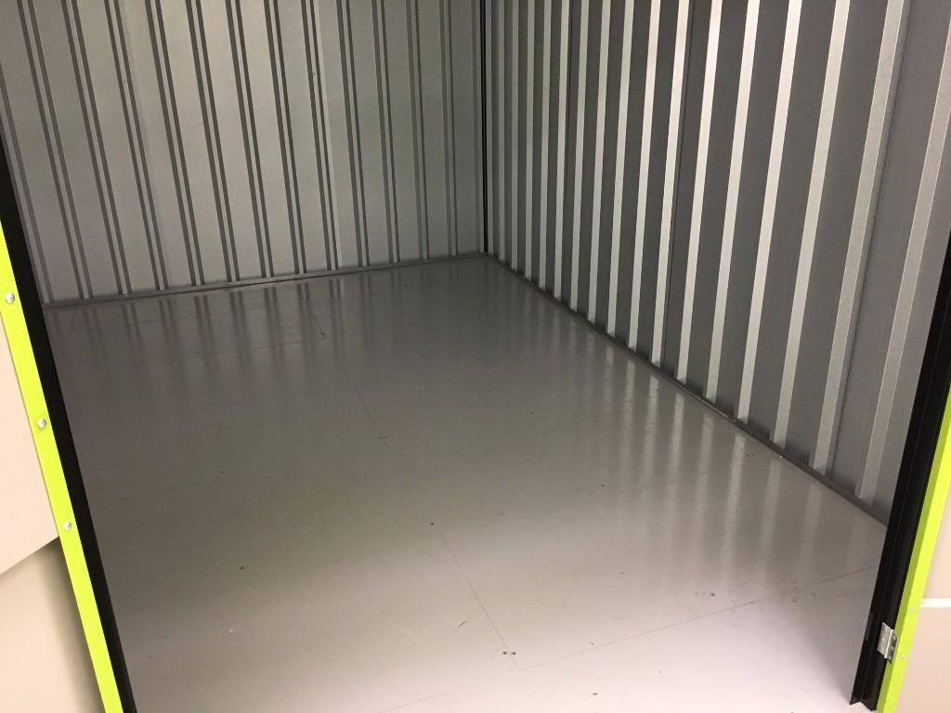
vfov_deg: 48.2
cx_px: 476
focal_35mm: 29
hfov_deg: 61.7
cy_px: 356
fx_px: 797
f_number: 2.2
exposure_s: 1/25
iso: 200
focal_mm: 4.15
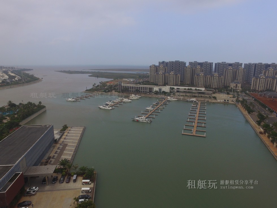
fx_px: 160
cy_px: 104
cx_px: 138
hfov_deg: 81.7
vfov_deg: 66.0
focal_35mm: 20
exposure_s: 1/1218
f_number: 2.8
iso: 100
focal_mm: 3.61
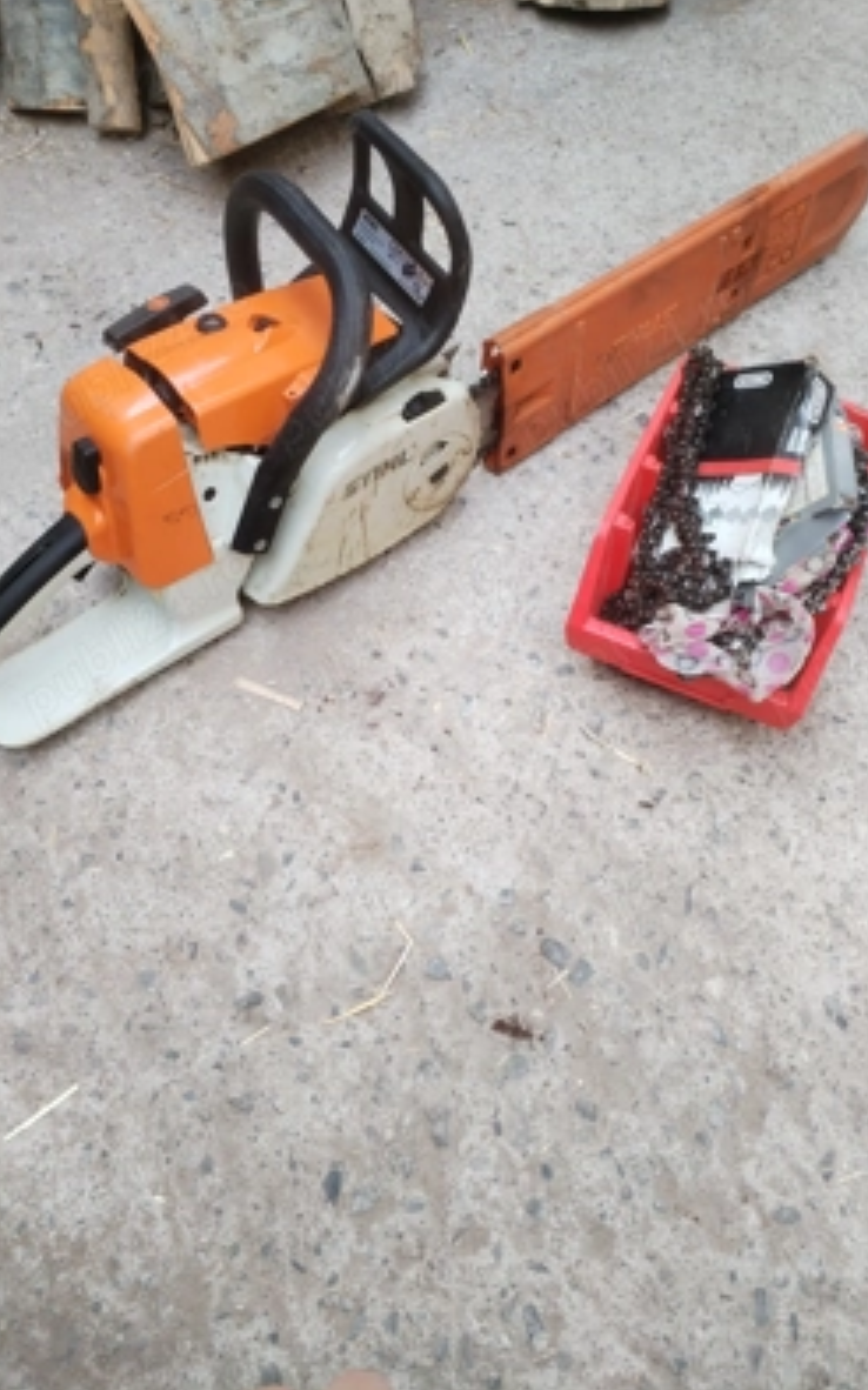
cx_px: 508
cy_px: 691
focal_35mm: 28
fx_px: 1061
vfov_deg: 66.5
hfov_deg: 44.3
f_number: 1.8
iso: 164
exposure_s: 1/100
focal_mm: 4.75
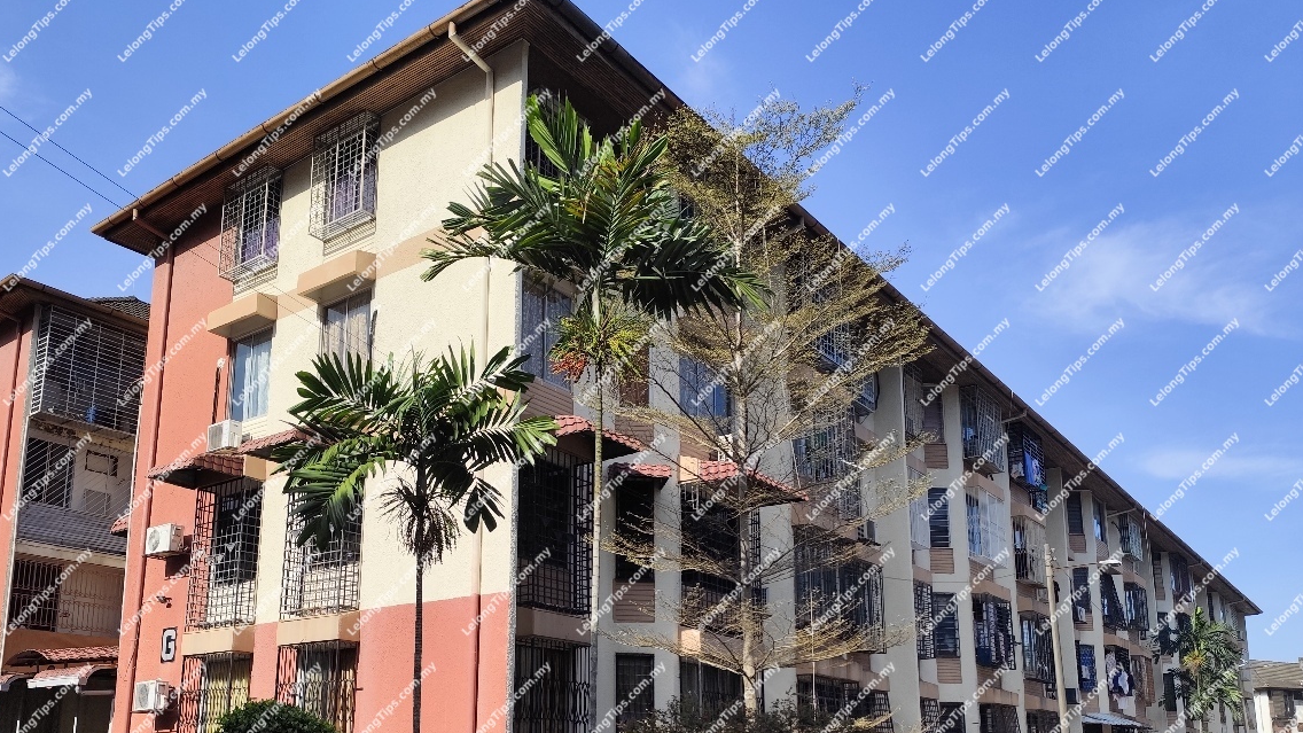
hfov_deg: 67.8
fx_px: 967
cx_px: 603
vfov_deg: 40.8
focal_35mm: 28
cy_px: 506
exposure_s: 1/1263
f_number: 1.65
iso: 50
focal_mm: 6.14
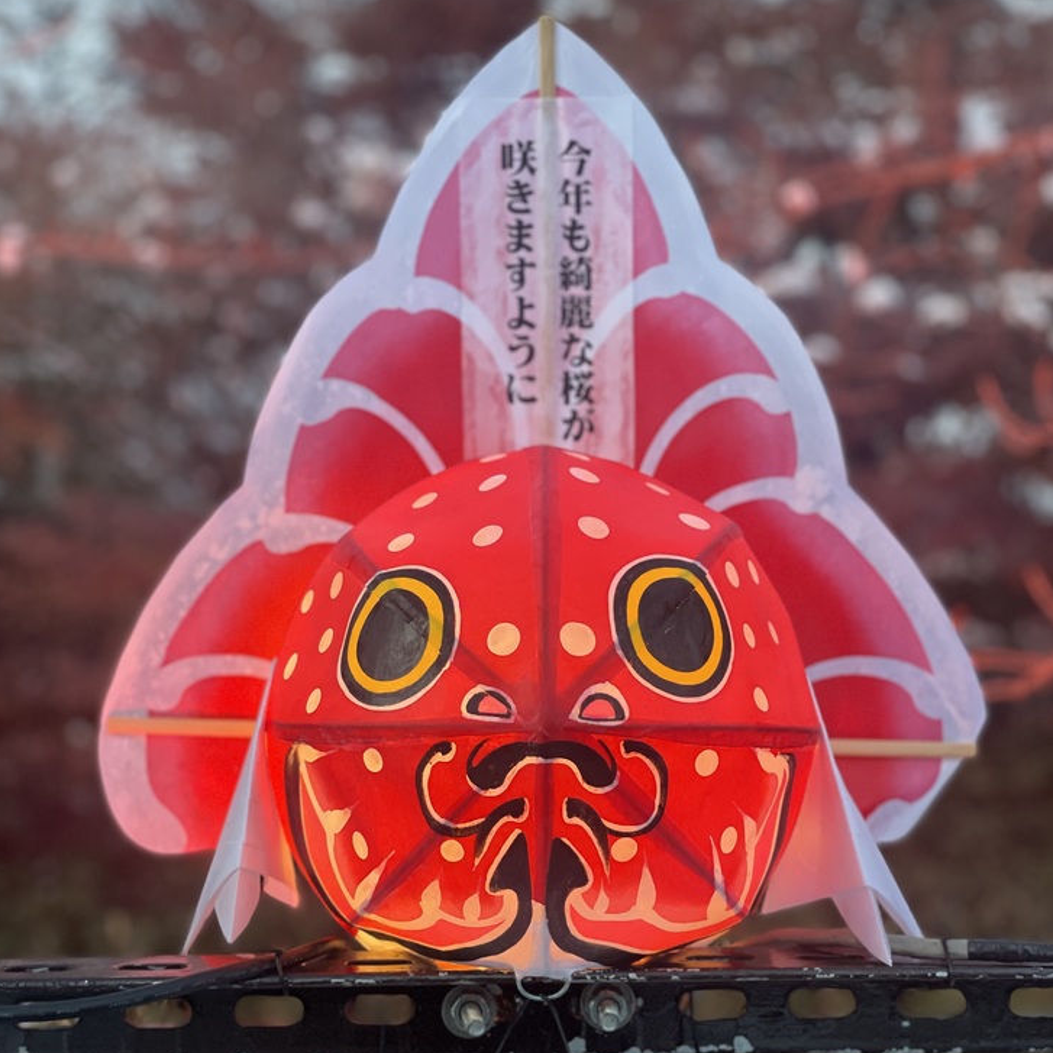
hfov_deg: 27.7
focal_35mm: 62
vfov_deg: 27.7
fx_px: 2134
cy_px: 542
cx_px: 526
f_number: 2
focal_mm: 6
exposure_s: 1/33
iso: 160
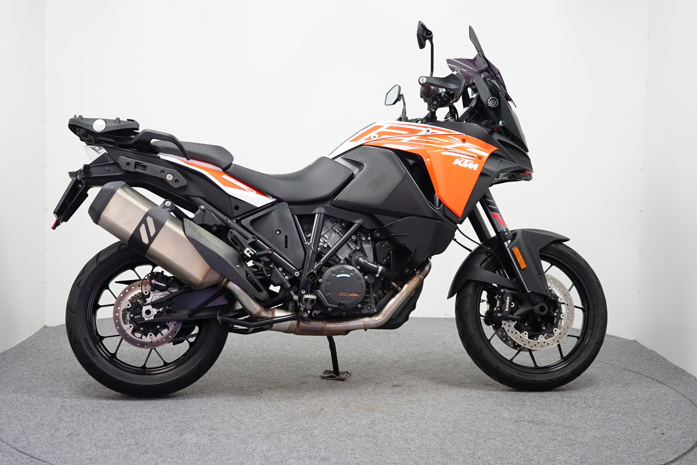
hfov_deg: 38.9
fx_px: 987
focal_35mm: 51
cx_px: 348
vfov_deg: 26.5
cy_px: 232
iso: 800
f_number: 4.5
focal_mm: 51
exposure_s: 1/60
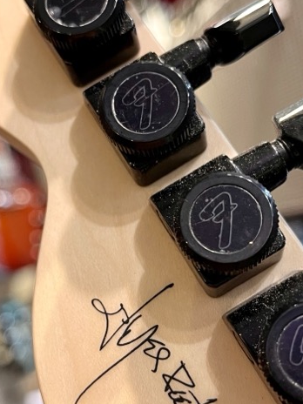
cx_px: 139
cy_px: 230
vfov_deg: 34.3
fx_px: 654
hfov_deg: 26.1
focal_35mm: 56
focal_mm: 5.1
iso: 200
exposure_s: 1/60
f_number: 1.6
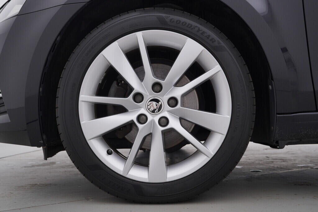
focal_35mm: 36
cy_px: 106
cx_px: 159
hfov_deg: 53.1
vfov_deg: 36.9
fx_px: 318
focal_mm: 24
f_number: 4.5
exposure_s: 1/100
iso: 125
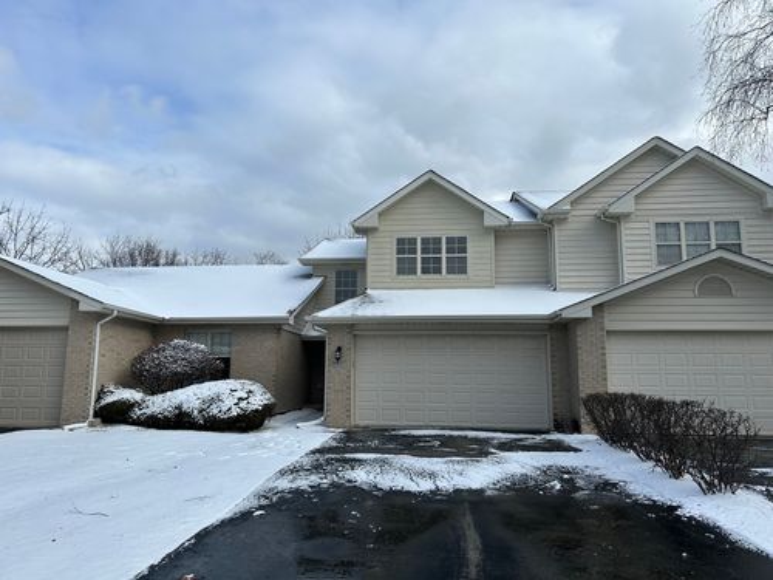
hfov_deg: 67.3
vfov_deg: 53.1
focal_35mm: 26
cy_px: 290
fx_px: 581
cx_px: 386
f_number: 1.5
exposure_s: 1/4831
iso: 50
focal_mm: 5.7
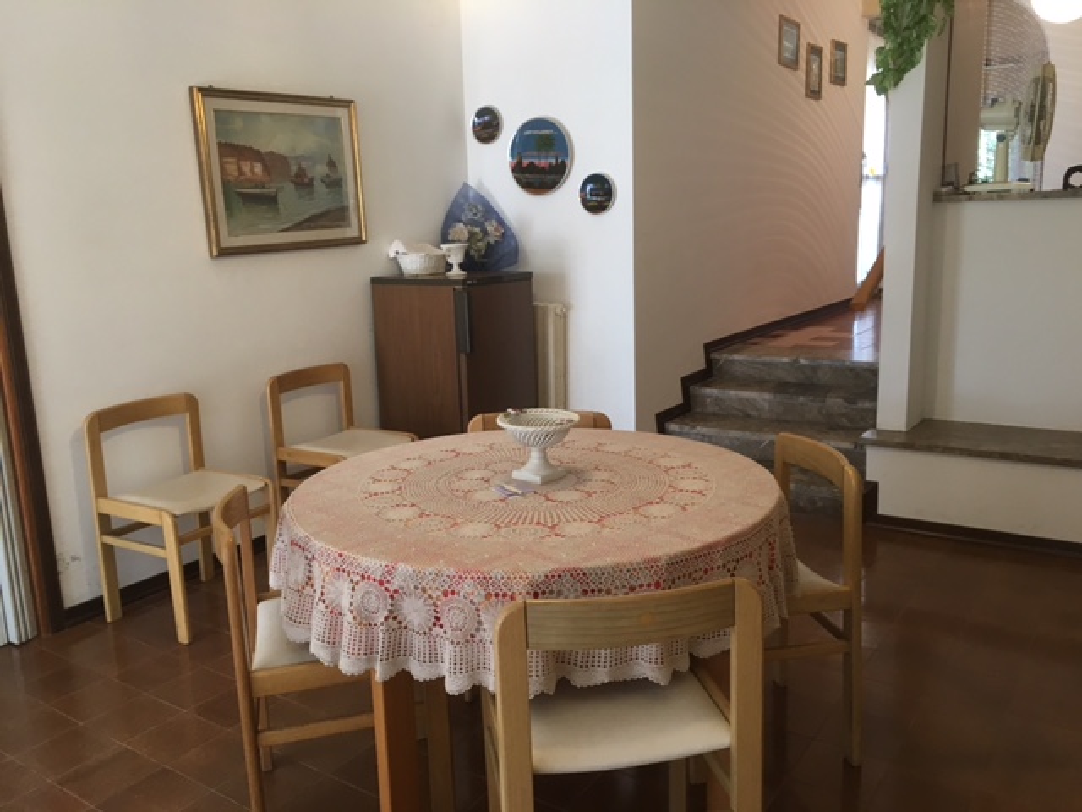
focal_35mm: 29
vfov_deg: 48.2
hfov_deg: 61.7
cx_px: 541
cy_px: 406
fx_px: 906
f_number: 2.2
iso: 100
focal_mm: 4.15
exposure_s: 1/33
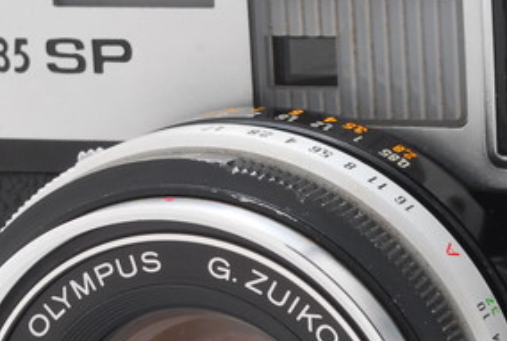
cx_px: 355
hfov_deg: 8.8
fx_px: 3282
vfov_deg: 5.9
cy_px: 287
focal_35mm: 232
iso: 320
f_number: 16
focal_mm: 55
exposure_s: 1/100
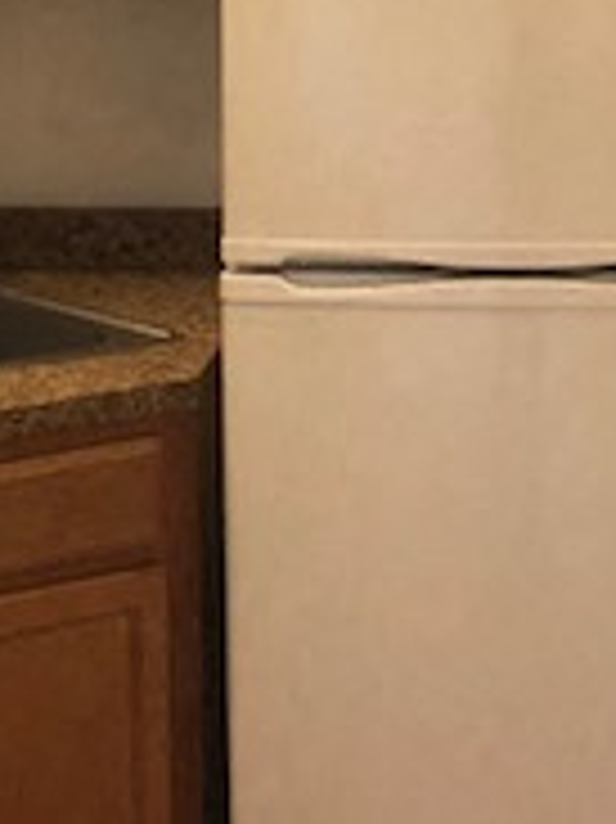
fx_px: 2328
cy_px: 329
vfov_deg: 20.0
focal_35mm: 98
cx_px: -373
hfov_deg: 13.9
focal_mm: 3.99
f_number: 1.8
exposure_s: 1/15
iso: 64
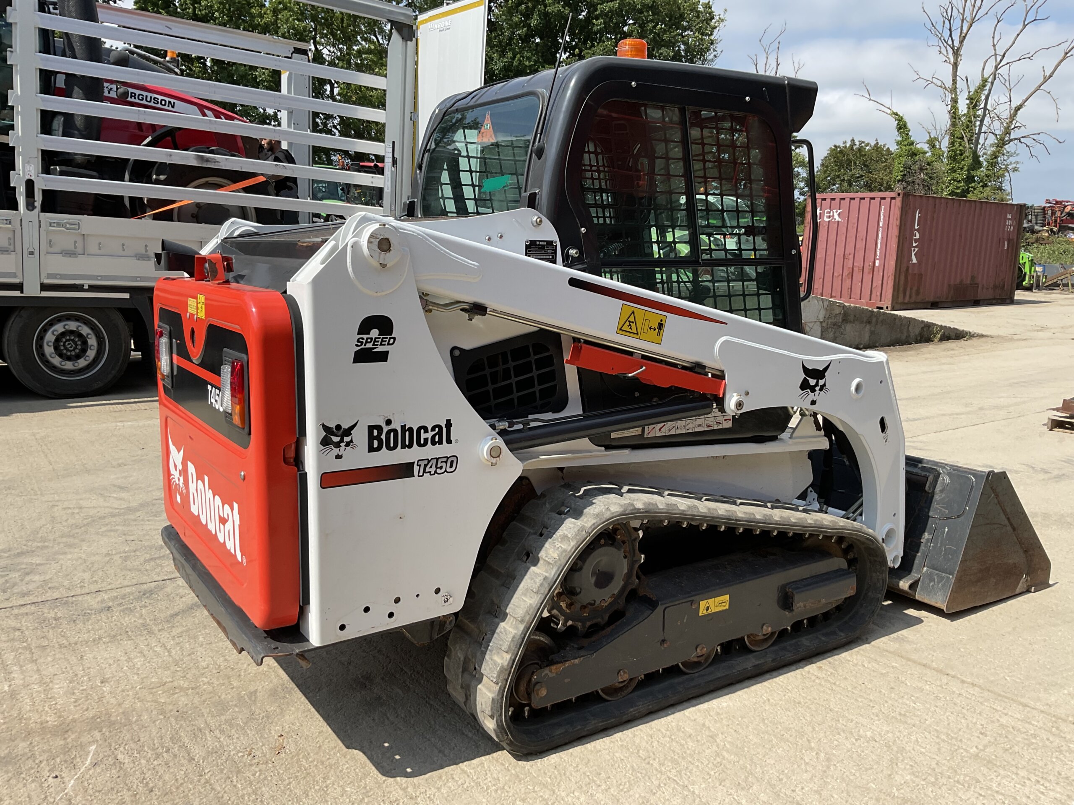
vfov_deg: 48.2
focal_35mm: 29
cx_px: 537
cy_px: 402
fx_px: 900
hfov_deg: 61.7
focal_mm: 3
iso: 16
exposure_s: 1/1730
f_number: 1.8
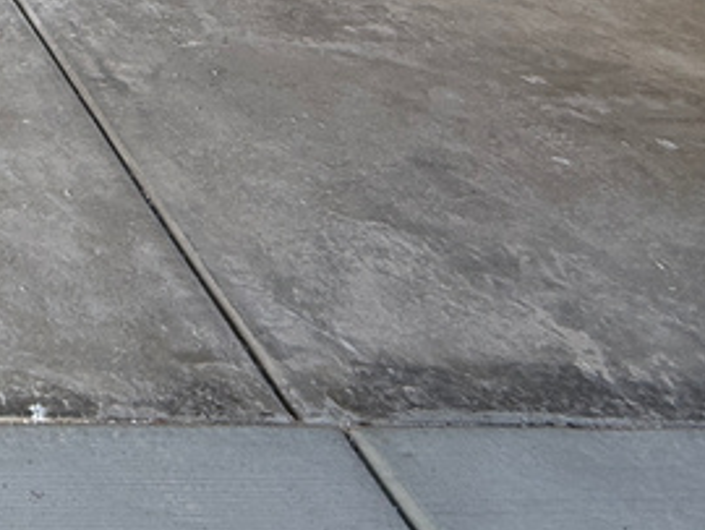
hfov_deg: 27.1
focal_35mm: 53
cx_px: -313
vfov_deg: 21.6
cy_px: -324
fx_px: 1080
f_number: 2.2
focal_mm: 2.22
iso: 50
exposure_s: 1/297
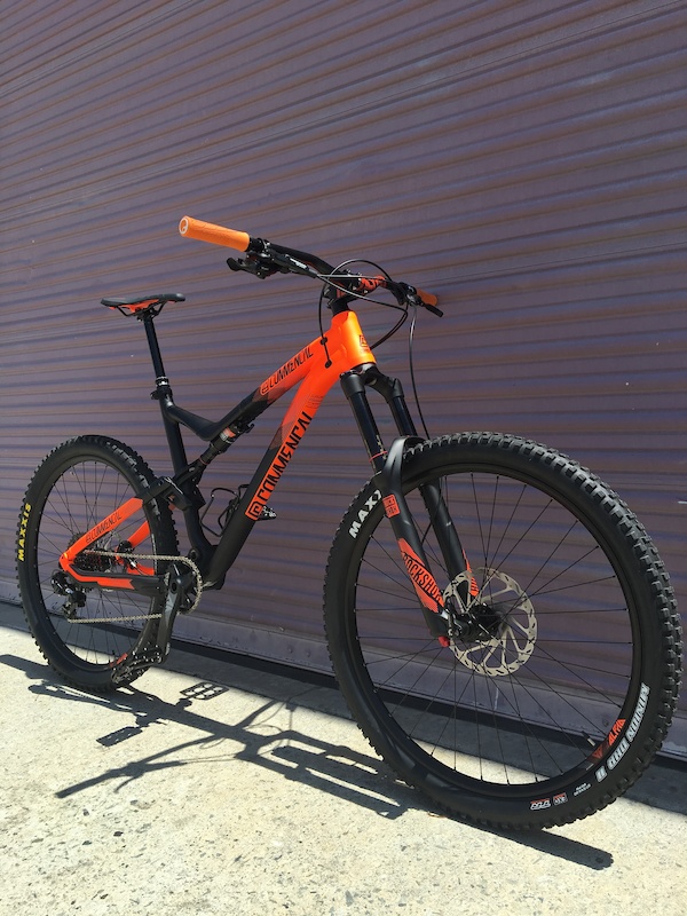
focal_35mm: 29
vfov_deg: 61.7
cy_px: 458
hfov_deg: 48.2
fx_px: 767
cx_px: 344
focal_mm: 4.15
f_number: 2.2
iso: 25
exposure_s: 1/1261
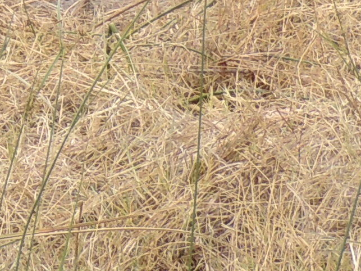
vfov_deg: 2.9
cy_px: -464
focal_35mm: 502
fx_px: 5234
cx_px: -835
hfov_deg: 3.8
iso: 100
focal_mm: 12.4
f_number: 3.9
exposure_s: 1/160
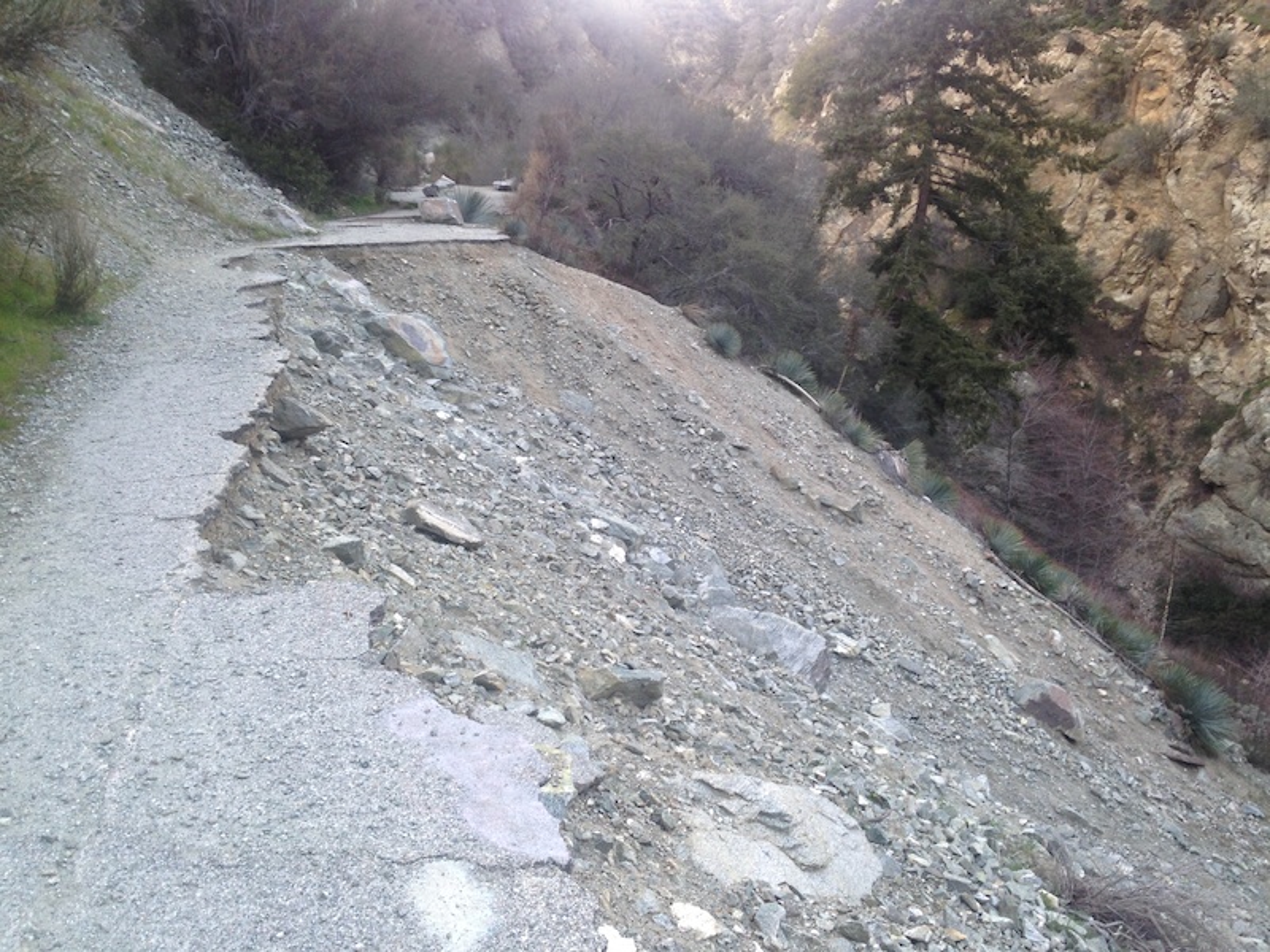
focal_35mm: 33
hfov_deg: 55.4
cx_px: 635
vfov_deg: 42.9
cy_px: 476
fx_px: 1211
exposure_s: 1/24
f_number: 2.4
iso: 50
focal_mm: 4.12
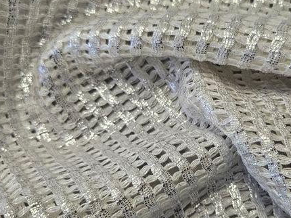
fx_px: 353
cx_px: 192
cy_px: 140
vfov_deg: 34.1
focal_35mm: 42
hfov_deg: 44.2
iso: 100
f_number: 1.8
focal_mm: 5
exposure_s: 1/100
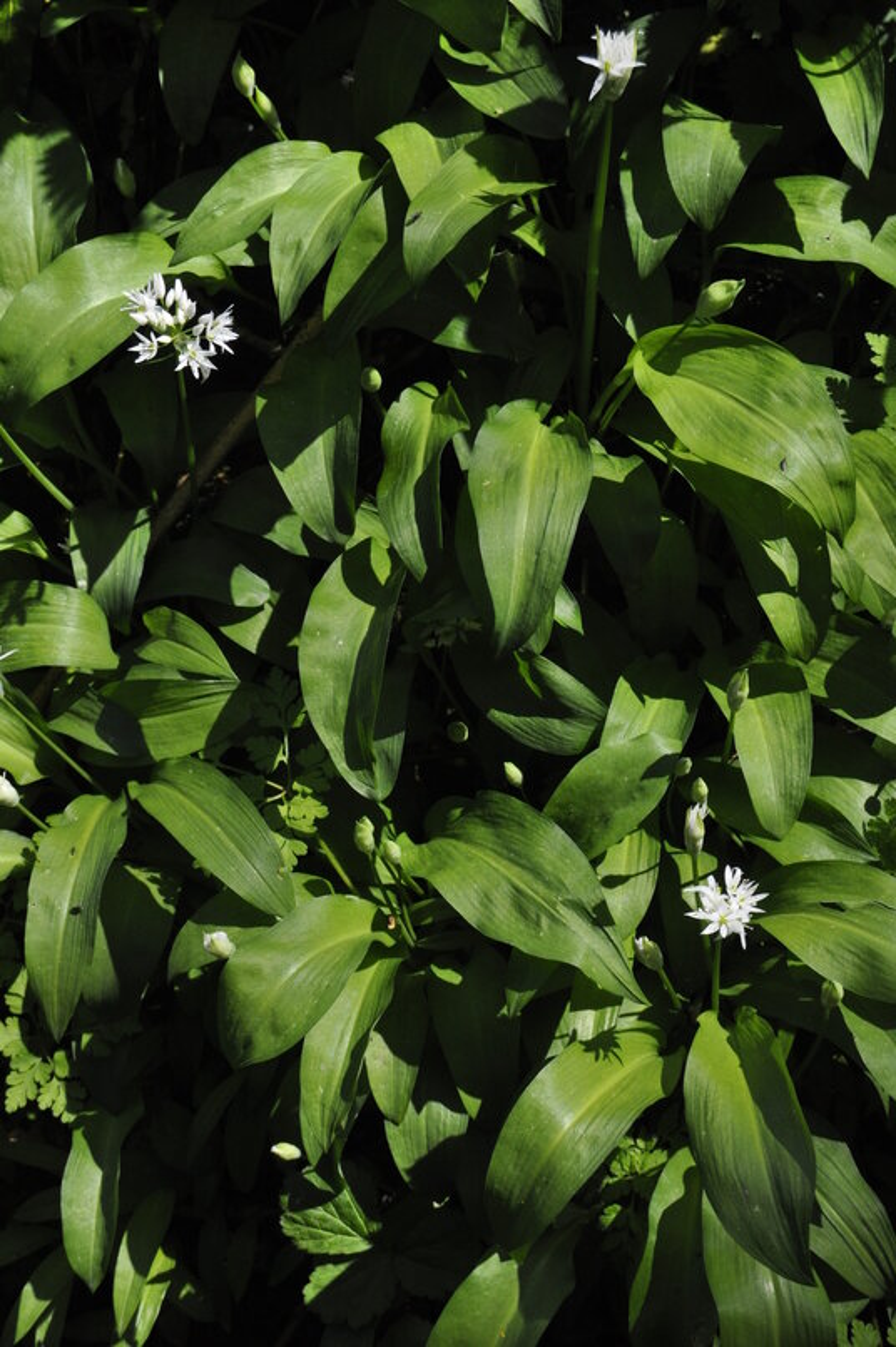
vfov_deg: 24.6
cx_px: 448
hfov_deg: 16.5
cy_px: 674
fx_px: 3085
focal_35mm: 82
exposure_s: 1/320
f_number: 9
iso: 800
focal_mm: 55
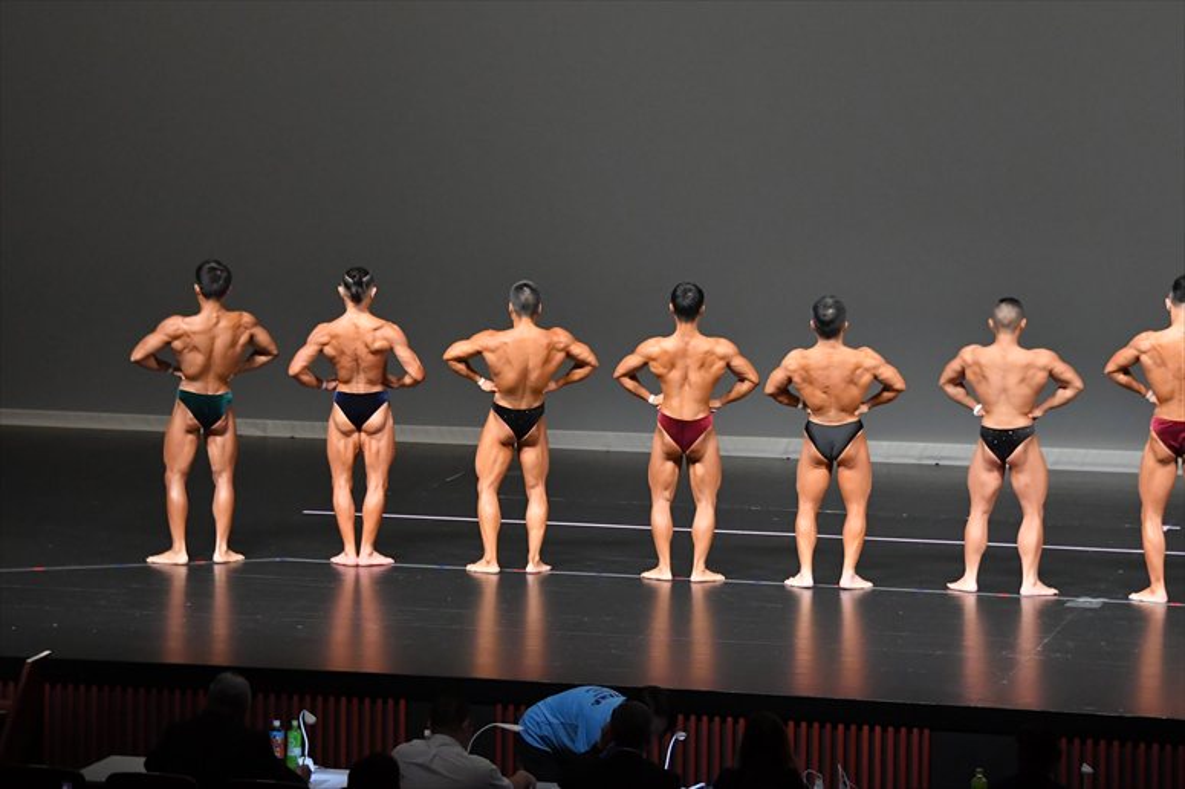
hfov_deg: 13.1
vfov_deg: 8.7
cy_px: 394
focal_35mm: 157
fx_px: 5165
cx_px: 592
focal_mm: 105
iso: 5000
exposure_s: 1/400
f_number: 5.6
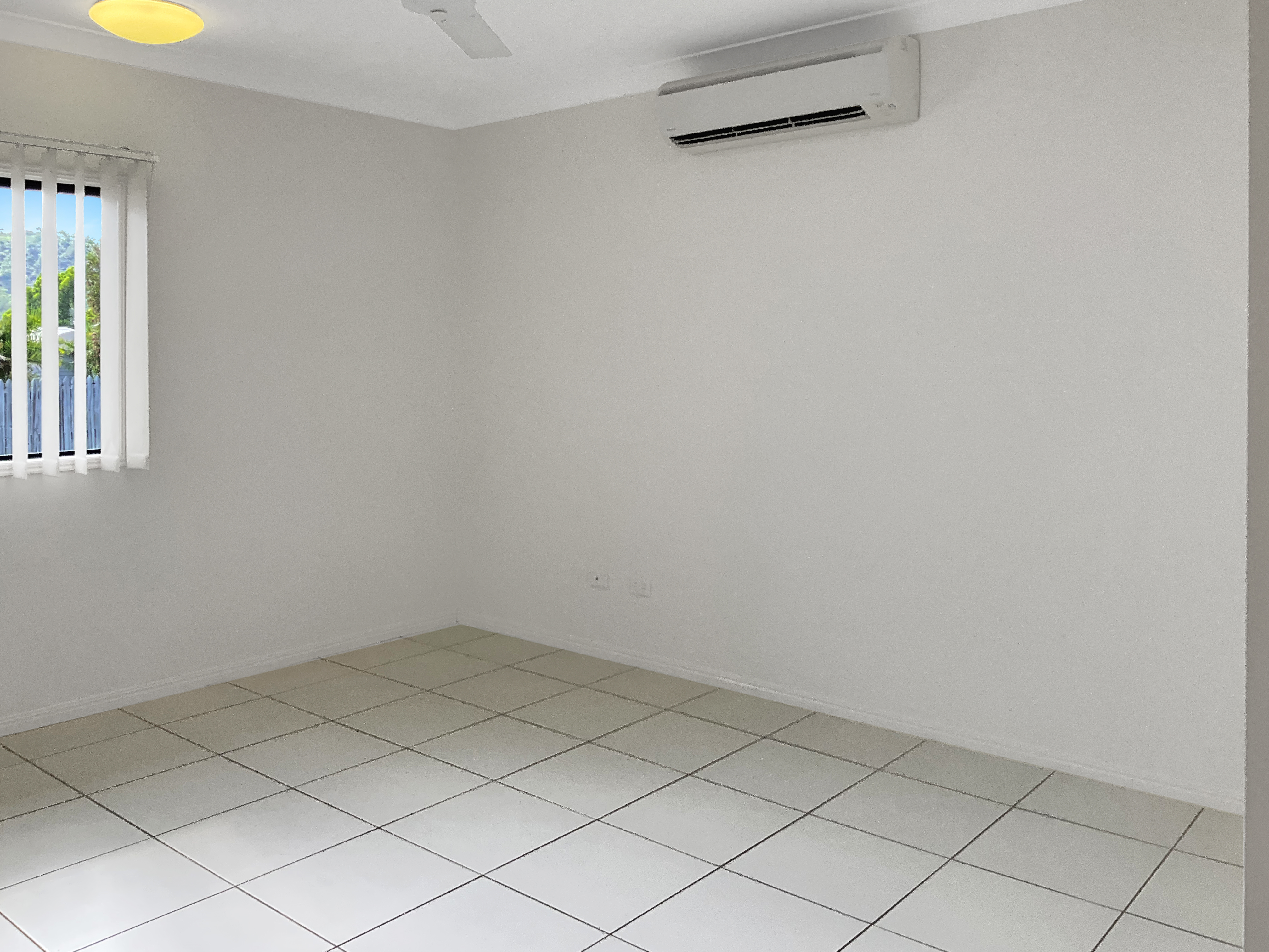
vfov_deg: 48.2
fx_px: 1063
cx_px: 634
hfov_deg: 61.7
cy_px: 476
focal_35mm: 29
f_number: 1.8
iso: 25
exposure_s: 1/100
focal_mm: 3
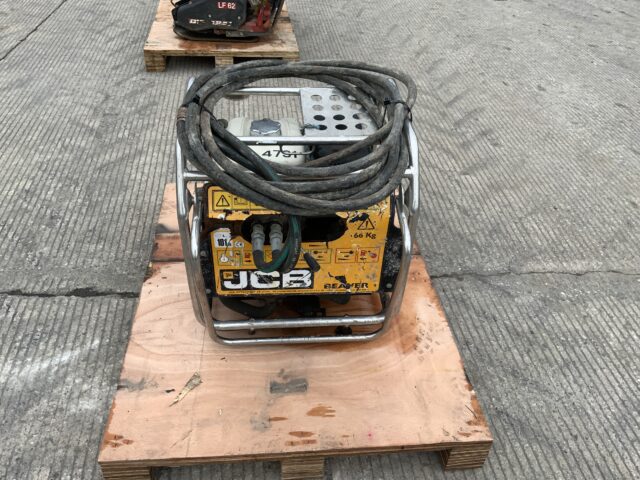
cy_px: 240
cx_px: 320
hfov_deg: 61.7
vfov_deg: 48.2
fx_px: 536
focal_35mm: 29
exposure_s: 1/253
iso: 16
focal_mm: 3
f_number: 1.8
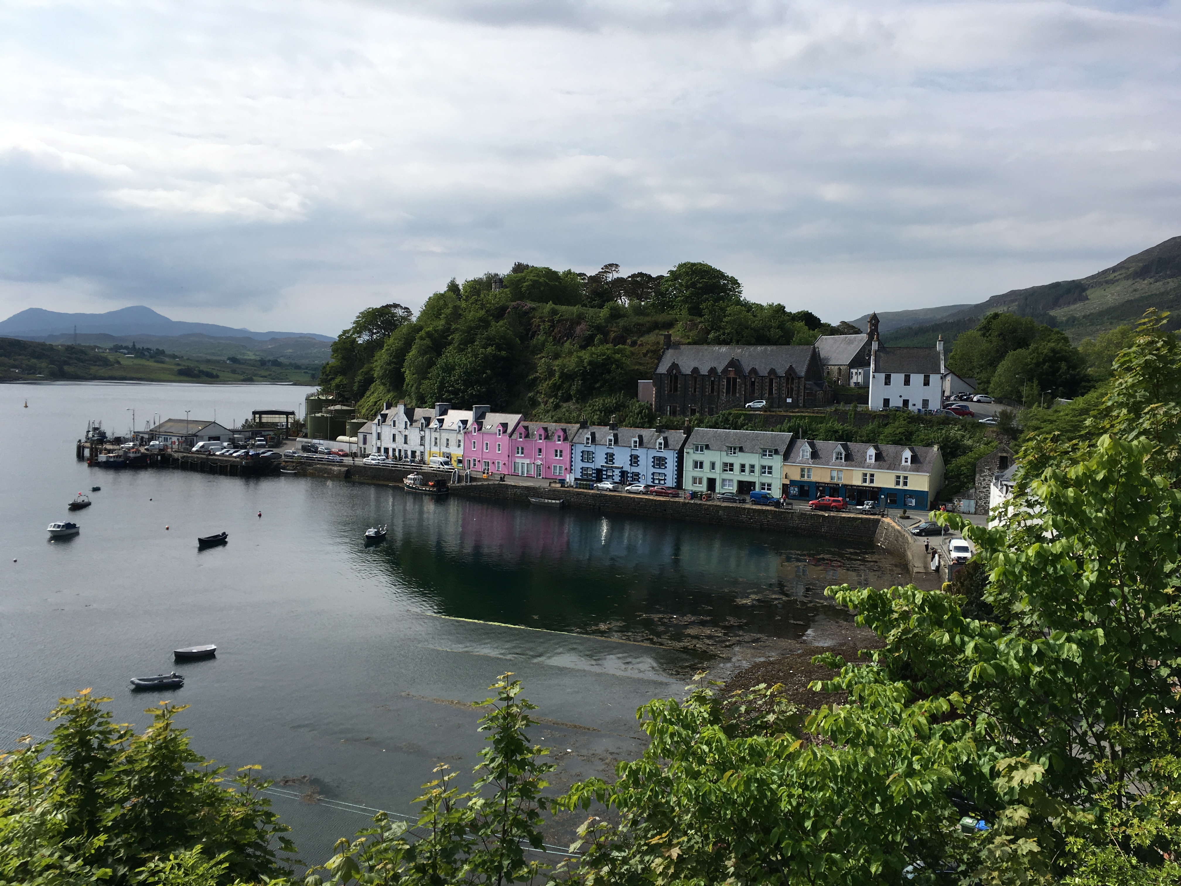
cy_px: 443
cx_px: 590
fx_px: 989
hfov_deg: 61.7
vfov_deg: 48.2
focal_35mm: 29
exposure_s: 1/2262
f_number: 2.2
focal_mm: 4.15
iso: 25
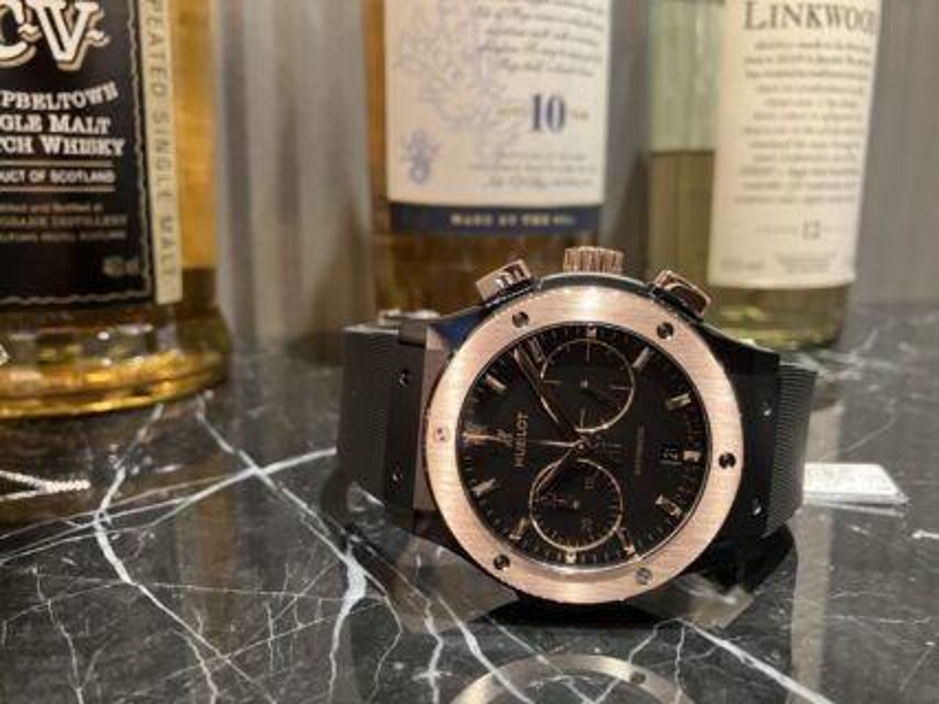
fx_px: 759
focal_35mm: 28
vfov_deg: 49.7
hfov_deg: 63.5
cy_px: 352
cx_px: 470
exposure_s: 1/50
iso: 125
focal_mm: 3.99
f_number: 1.8
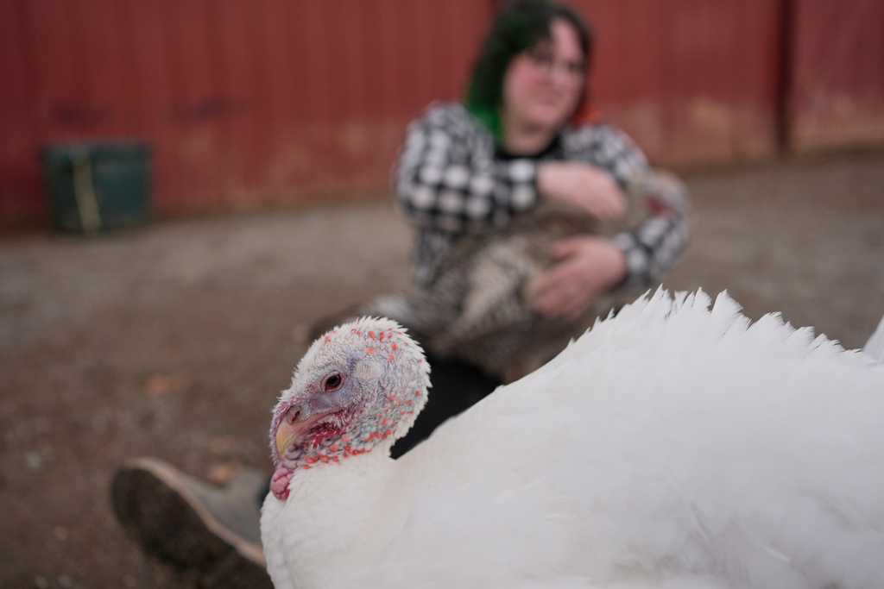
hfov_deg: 54.4
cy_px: 294
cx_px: 442
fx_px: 860
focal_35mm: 35
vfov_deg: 37.9
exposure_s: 1/4000
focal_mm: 35
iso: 400
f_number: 1.8
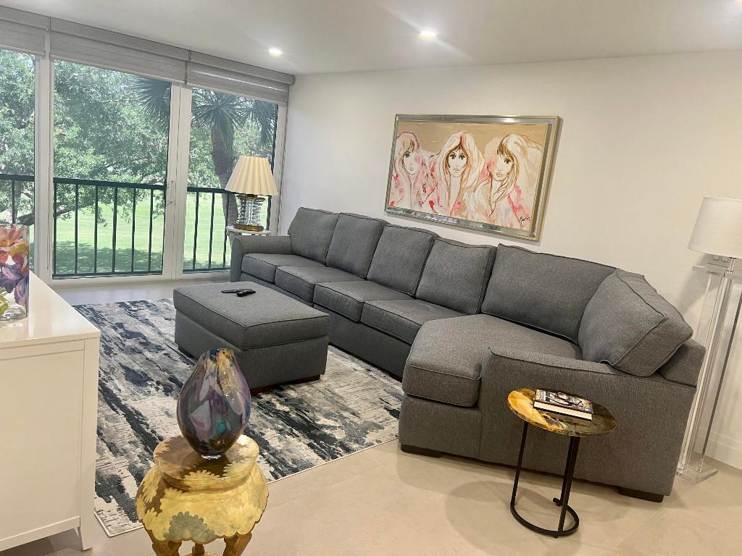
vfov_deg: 53.1
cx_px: 371
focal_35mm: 26
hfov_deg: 67.3
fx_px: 557
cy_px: 278
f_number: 1.5
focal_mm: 5.7
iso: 80
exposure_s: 1/60
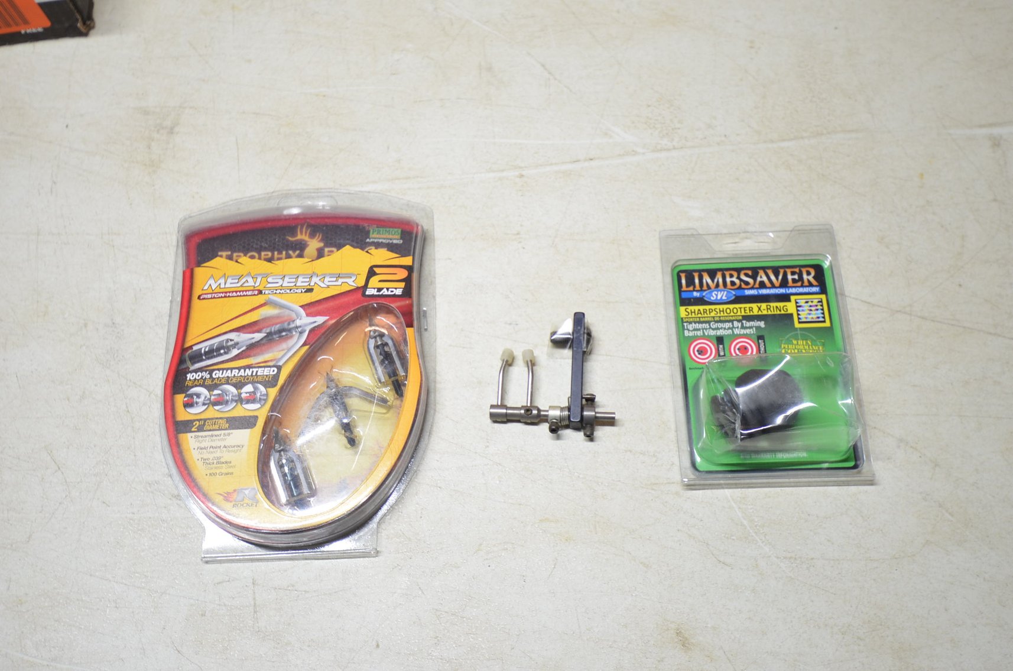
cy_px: 336
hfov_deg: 53.2
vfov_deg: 36.7
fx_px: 1011
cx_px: 506
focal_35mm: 36
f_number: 4.5
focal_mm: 24
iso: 640
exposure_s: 1/100
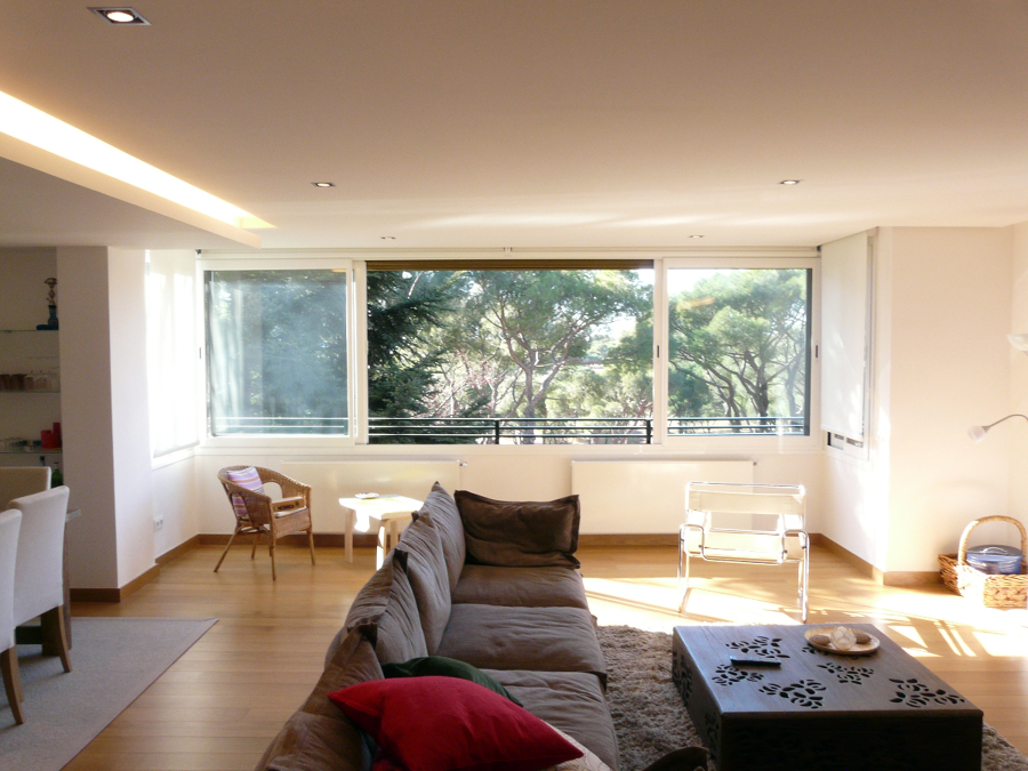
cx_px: 514
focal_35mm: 28
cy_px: 386
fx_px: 832
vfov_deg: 49.7
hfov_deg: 63.4
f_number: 6.3
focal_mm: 4.6
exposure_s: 1/30
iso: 160
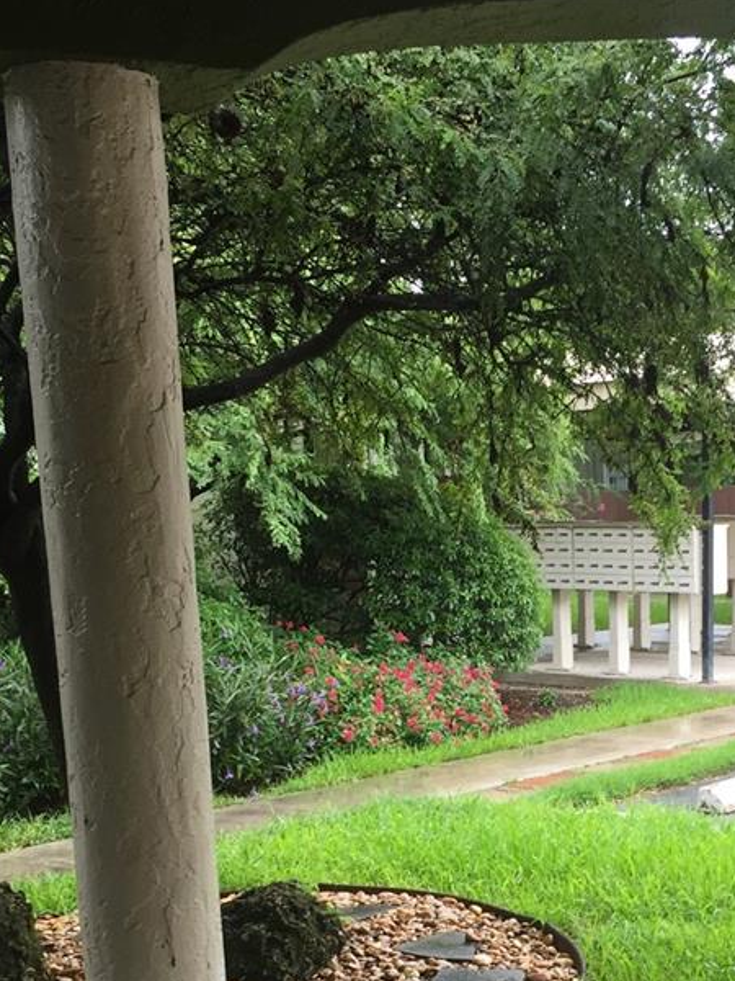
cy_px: 870
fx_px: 1642
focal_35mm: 58
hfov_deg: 24.8
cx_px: 590
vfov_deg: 31.8
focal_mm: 4.15
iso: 50
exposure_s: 1/120
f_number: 2.2
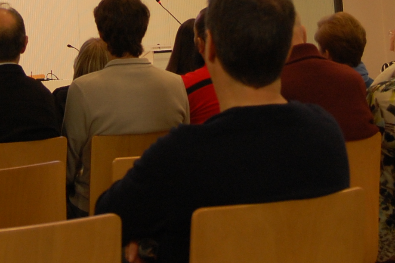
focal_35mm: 118
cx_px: 123
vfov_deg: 11.2
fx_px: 1293
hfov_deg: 17.3
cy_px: -115
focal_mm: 24
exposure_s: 1/40
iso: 400
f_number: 4
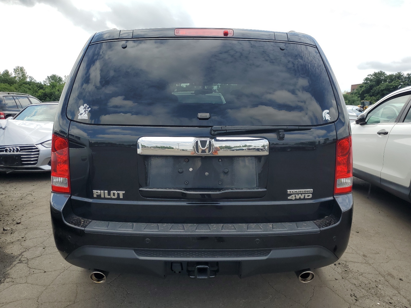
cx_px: 206
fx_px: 309
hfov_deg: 67.3
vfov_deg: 53.1
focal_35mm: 26
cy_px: 154
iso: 50
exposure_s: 1/2000
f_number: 1.5
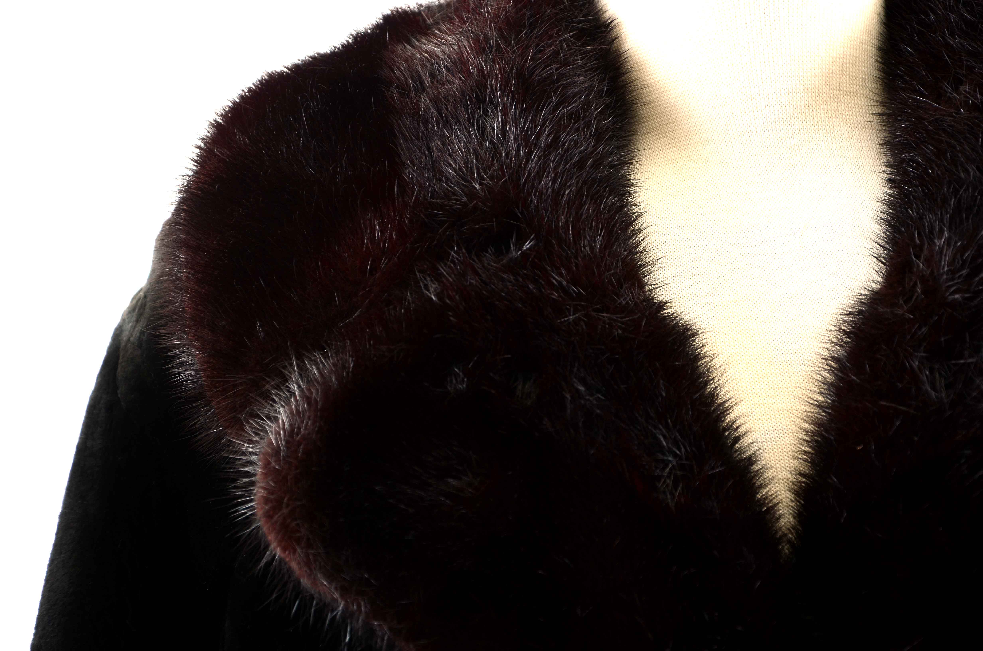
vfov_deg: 8.7
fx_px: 4292
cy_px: 326
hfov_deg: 13.1
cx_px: 492
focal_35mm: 158
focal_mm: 105
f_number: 6.3
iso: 200
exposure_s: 1/160
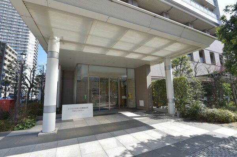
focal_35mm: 17
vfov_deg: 70.3
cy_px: 78
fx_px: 112
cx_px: 118
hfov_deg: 93.3
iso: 400
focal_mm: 17
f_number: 6.3
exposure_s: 1/640
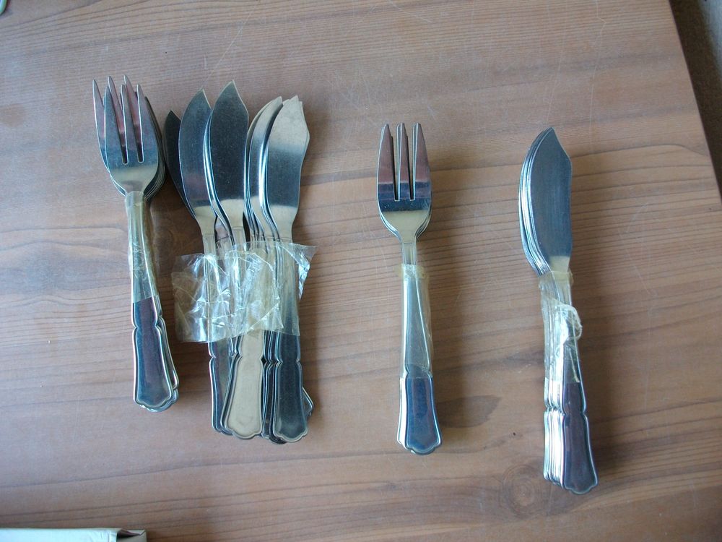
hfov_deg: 56.8
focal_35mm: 32
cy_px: 271
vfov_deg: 44.2
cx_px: 361
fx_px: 667
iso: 130
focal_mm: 5.7
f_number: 2.9
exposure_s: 1/40
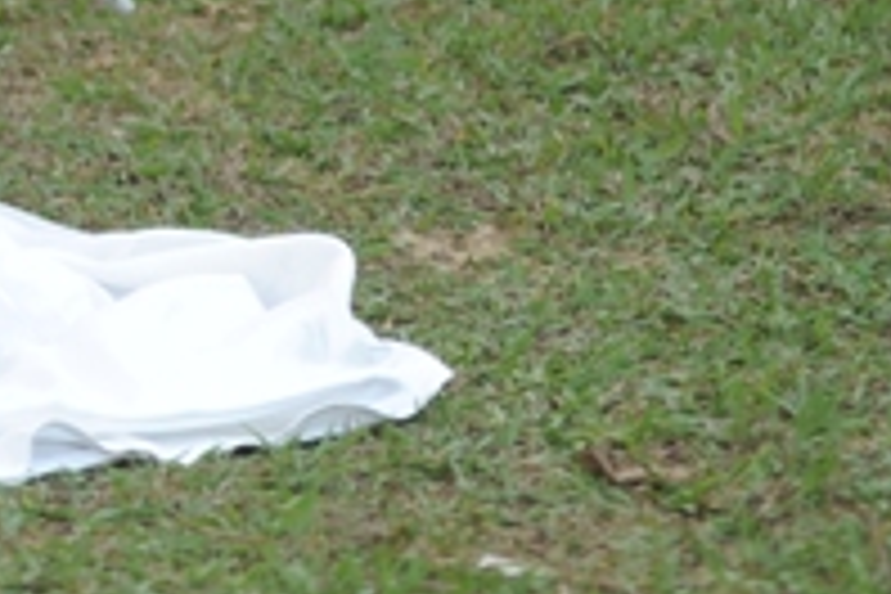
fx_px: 9132
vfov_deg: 3.7
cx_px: -952
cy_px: -648
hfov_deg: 5.5
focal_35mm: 369
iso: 500
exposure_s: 1/400
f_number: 3.5
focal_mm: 86
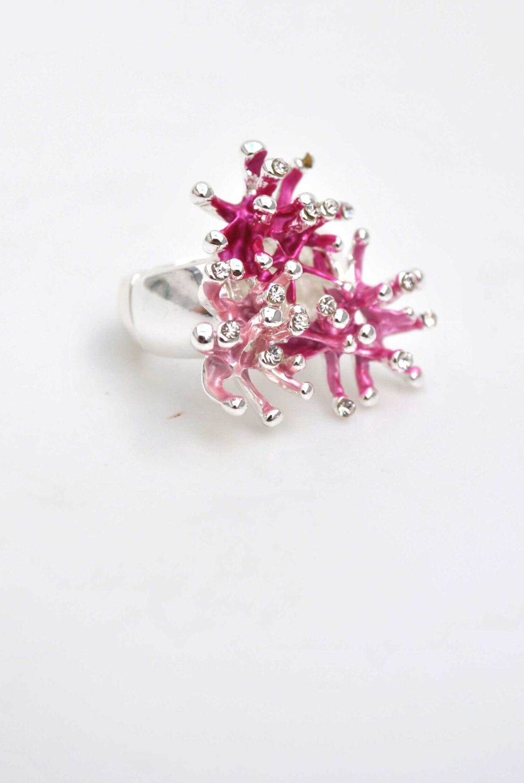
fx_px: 1611
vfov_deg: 27.2
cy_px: 286
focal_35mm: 74
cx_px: 254
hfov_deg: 18.5
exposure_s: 1/640
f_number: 4.8
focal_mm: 32
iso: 100
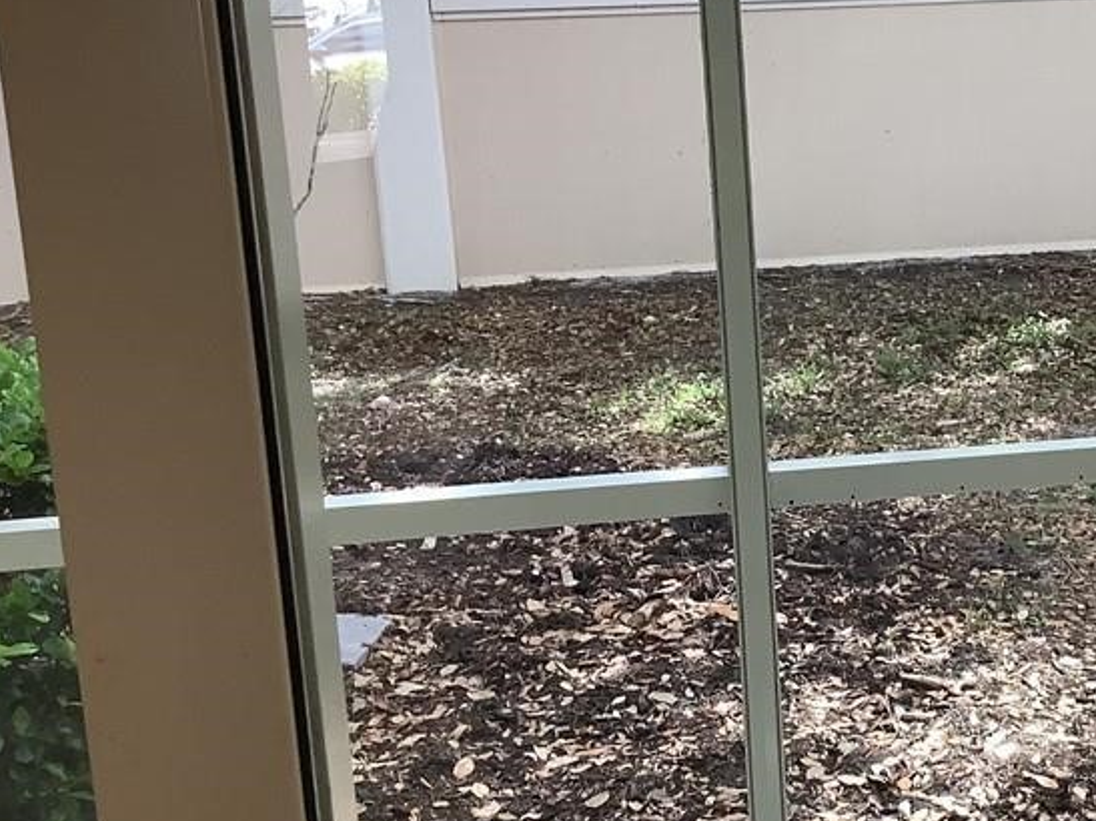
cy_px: 274
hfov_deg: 31.5
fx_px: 1836
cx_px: 1006
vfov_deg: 25.1
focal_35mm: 58
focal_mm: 3.3
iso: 64
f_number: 2.4
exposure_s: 1/120
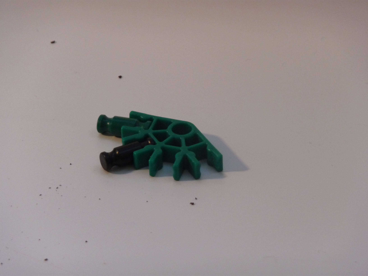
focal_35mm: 264
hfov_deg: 7.5
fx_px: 2807
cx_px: 184
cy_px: 138
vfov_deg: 5.6
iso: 400
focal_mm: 45.4
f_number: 4.9
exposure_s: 1/100
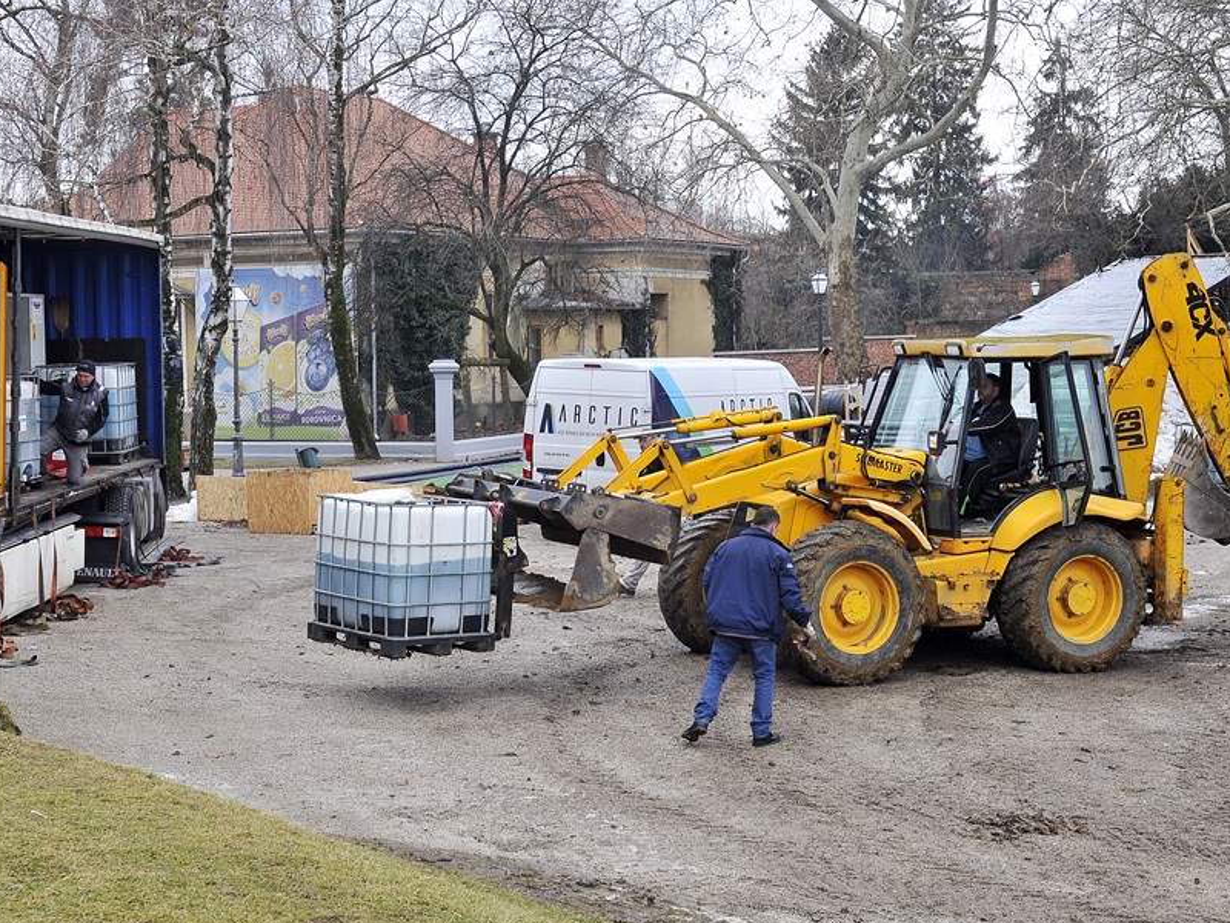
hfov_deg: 32.5
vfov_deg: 24.8
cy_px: 471
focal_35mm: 59
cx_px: 449
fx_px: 2096
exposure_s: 1/250
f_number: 6.3
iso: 640
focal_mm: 32
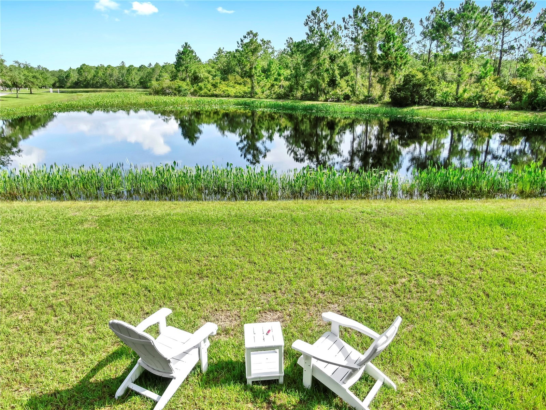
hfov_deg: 71.6
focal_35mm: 24
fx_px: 379
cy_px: 205
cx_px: 273
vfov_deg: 56.8
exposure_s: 1/640
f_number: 2.8
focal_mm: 4.39
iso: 100
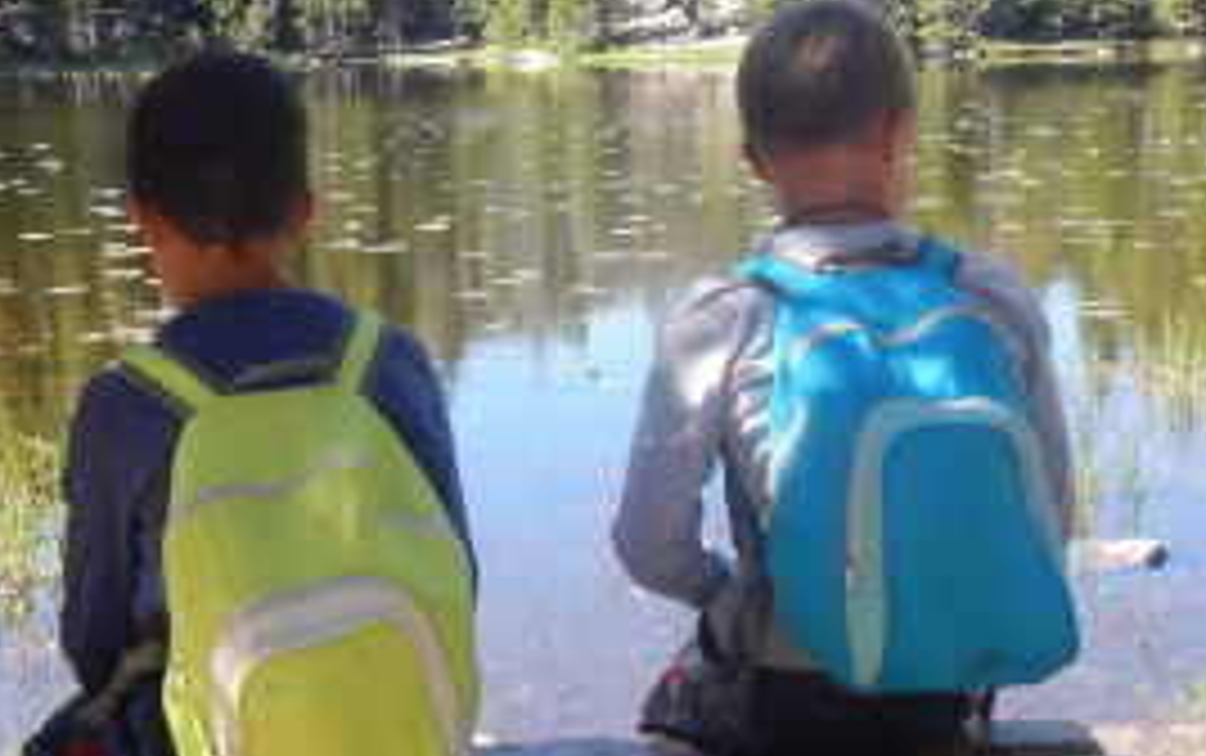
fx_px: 2105
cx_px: 490
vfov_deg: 20.3
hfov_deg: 31.9
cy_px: 292
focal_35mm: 64
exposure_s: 1/200
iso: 125
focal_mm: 6.5
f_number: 4
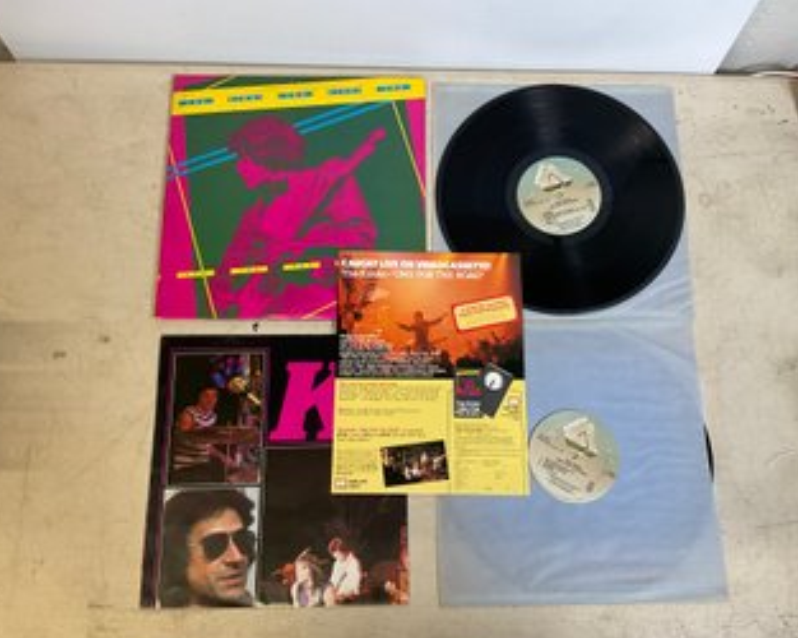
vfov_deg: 47.1
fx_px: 732
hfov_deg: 57.2
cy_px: 320
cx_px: 399
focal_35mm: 31
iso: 64
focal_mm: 3
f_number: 1.8
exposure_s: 1/106
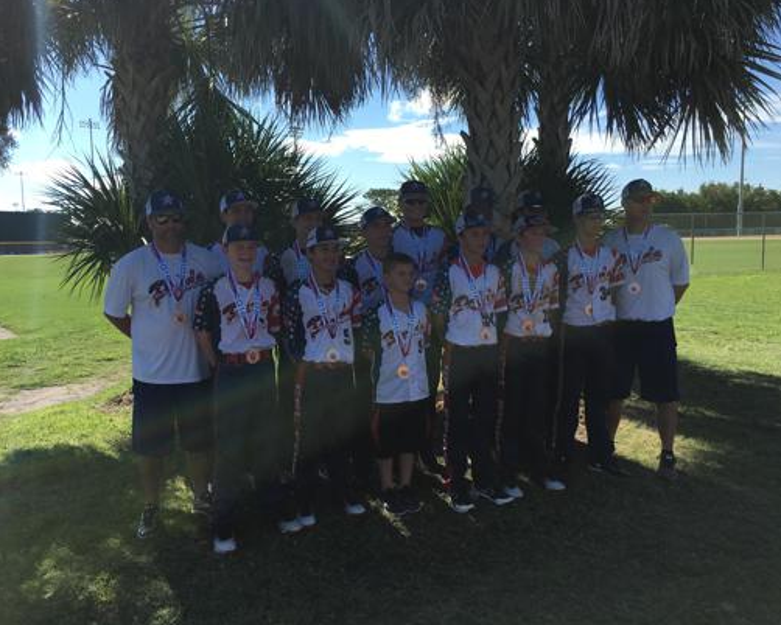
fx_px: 717
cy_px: 311
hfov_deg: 57.1
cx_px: 373
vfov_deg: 47.1
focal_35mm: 31
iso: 25
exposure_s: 1/1166
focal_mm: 4.15
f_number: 2.2
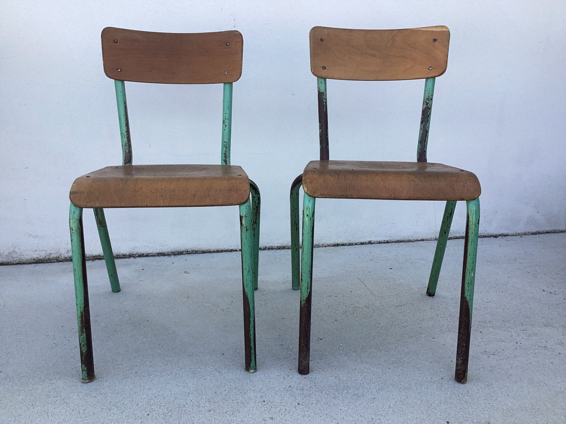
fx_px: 507
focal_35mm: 31
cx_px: 283
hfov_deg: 58.4
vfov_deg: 45.4
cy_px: 212
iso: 25
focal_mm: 3.3
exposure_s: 1/399
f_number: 2.4
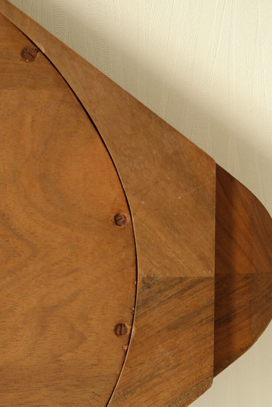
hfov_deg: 16.5
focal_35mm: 83
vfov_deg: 24.4
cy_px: 251
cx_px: 109
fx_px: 940
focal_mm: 35
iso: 800
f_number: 5.6
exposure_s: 1/30
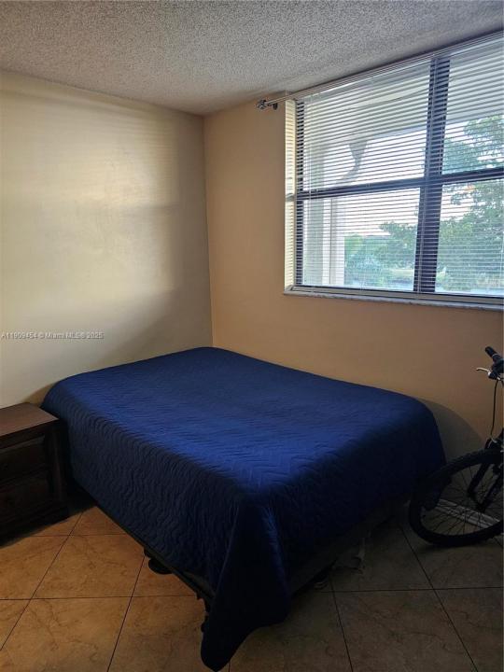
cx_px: 252
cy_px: 336
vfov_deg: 73.9
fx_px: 446
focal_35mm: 23
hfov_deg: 58.9
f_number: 1.7
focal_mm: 6.3
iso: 500
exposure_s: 1/120
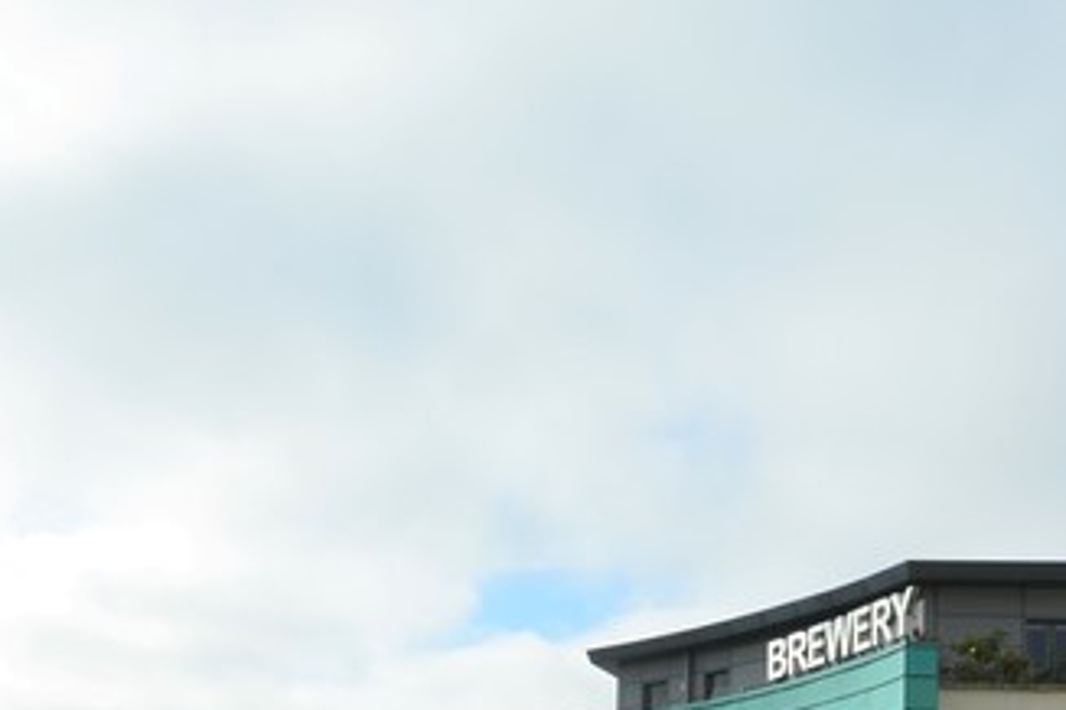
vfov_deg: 25.2
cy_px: 896
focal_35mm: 47
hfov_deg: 41.5
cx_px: 378
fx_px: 1392
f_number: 10
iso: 100
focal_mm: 10
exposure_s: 1/400
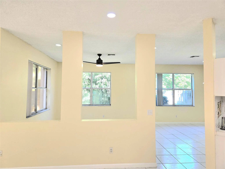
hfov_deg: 73.9
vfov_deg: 58.9
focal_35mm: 23
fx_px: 149
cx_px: 112
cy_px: 84
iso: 50
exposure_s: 1/120
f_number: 1.8
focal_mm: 5.4
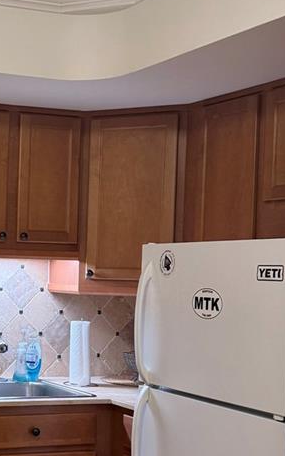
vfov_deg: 30.5
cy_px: 281
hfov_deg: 18.2
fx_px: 833
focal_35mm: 67
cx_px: -77
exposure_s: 1/60
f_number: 1.78
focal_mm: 6.76
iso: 200
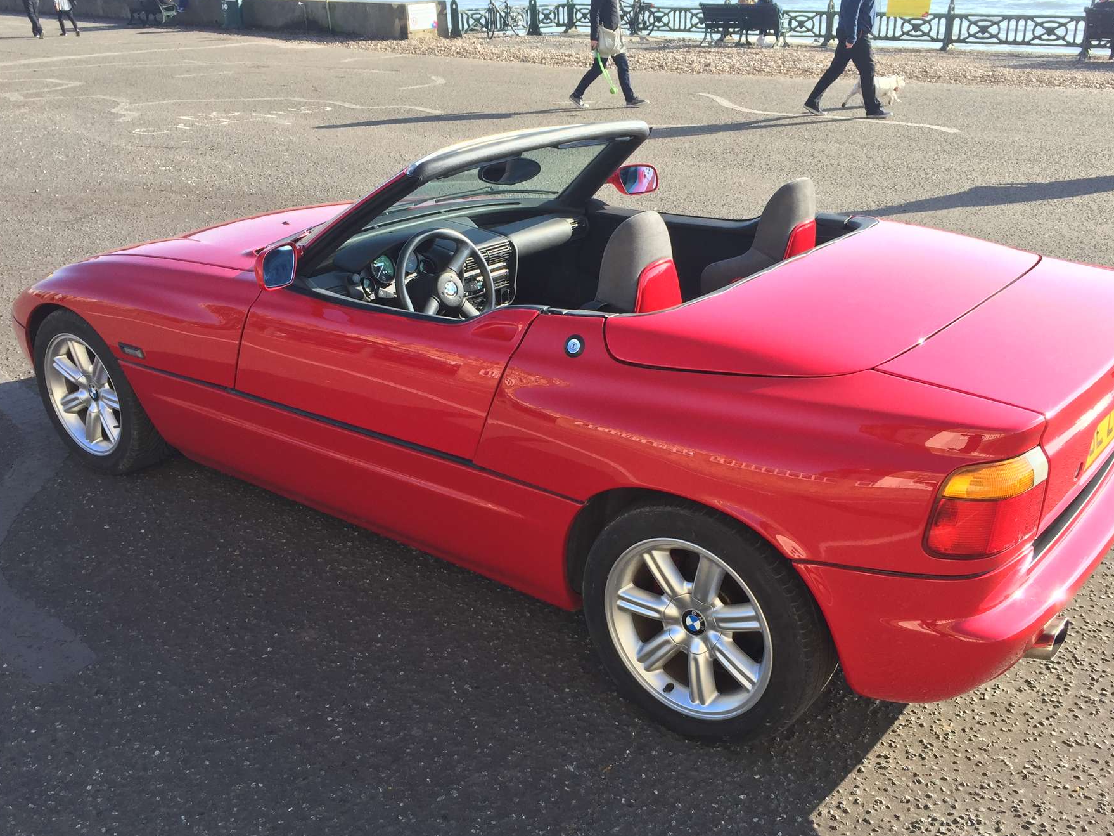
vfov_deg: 42.9
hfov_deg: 55.3
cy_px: 458
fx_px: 1062
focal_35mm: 33
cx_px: 585
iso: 32
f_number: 2.2
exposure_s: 1/599
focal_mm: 4.15
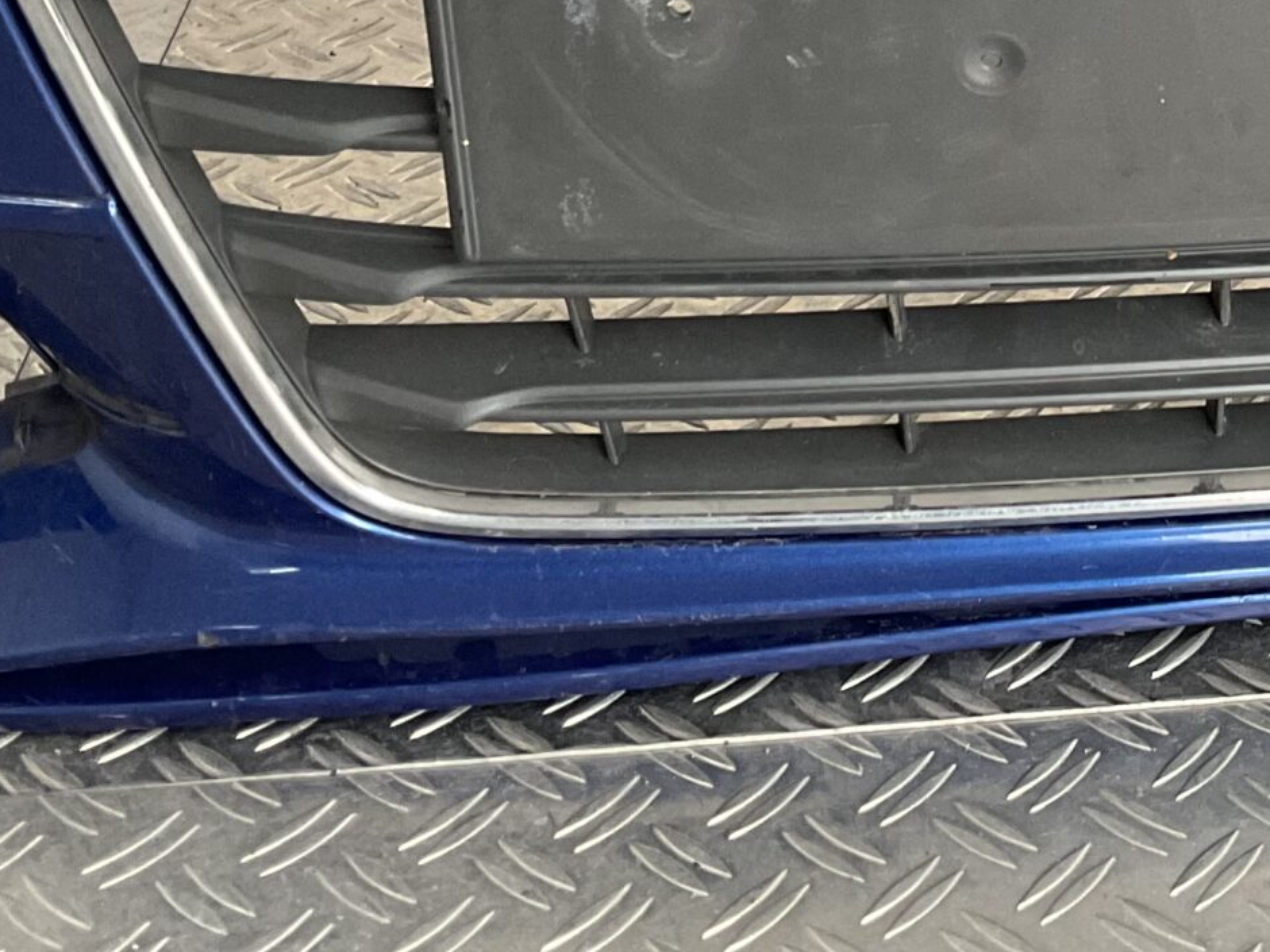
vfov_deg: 17.9
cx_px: 1262
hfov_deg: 23.7
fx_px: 2898
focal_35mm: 79
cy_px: -150
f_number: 1.8
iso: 80
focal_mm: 3
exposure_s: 1/60
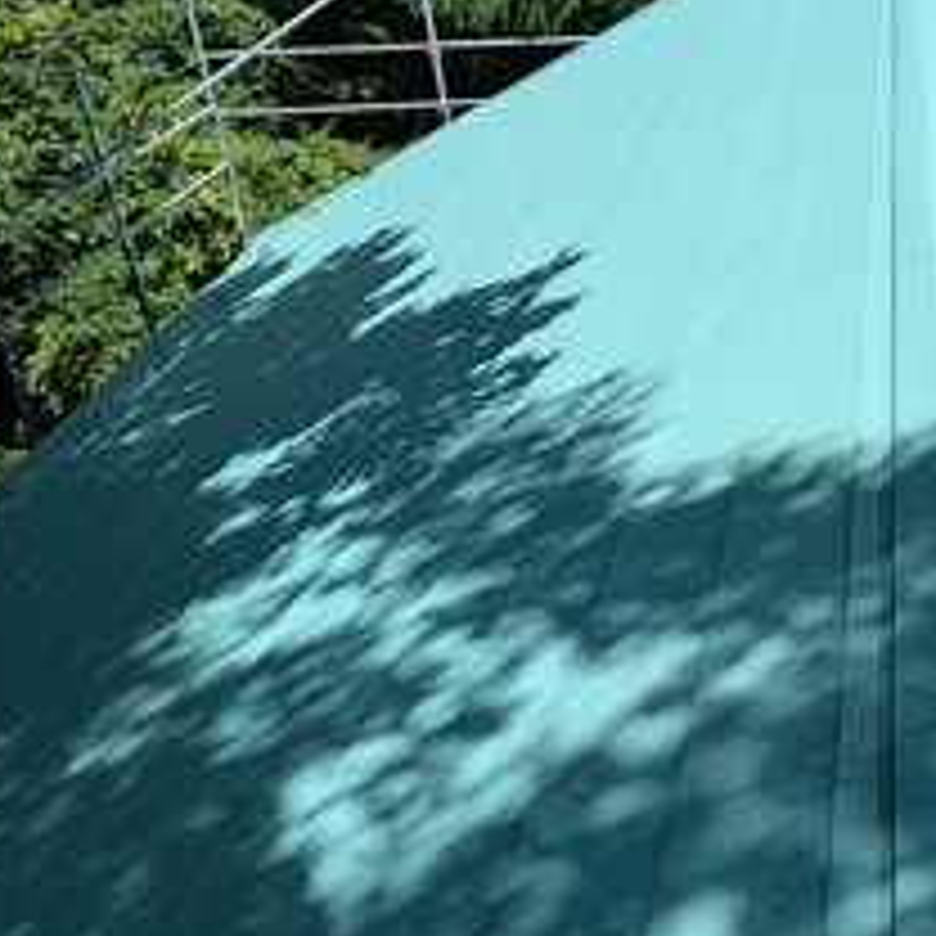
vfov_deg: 33.4
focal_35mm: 51
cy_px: 508
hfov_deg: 31.6
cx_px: 868
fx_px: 1560
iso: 57
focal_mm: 5.43
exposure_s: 1/1692
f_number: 1.89
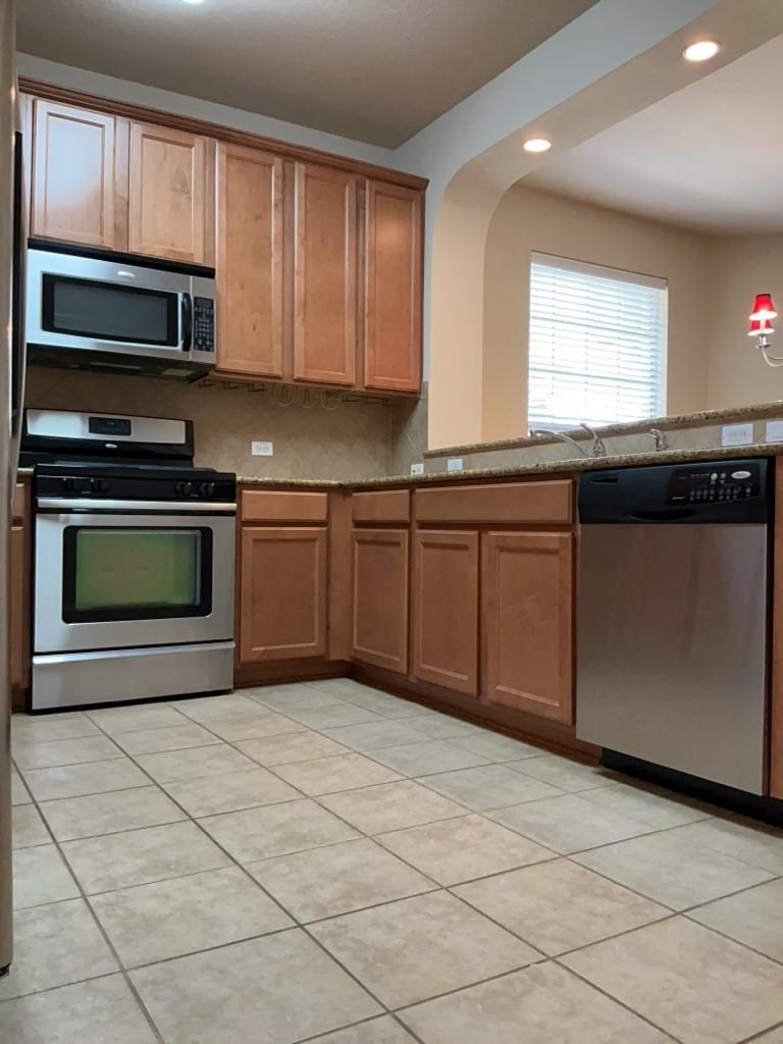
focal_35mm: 27
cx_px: 392
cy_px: 522
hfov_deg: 51.4
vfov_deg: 65.3
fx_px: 814
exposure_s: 1/100
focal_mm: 3
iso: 320
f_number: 1.8
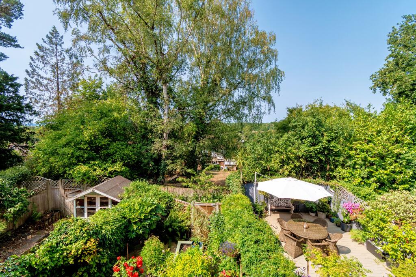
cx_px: 208
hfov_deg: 61.9
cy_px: 138
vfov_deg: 43.6
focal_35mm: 30
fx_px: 347
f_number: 7.1
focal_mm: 20
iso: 200
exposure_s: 1/500
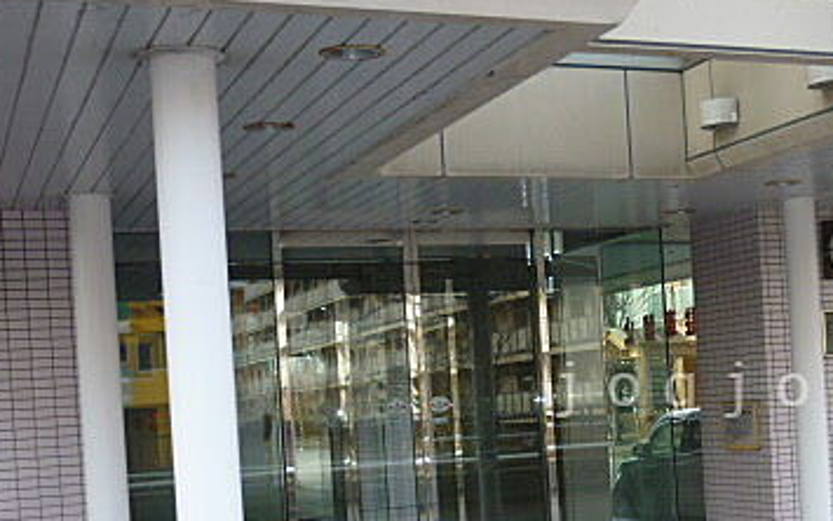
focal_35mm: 63
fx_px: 1430
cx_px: 716
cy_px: 390
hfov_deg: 31.3
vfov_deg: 20.5
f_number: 2.8
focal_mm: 5.5
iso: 100
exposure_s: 1/200
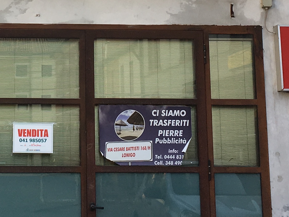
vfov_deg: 13.9
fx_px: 868
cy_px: -28
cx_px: 29
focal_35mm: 104
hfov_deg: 18.6
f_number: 2.2
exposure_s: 1/444
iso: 25
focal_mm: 4.15
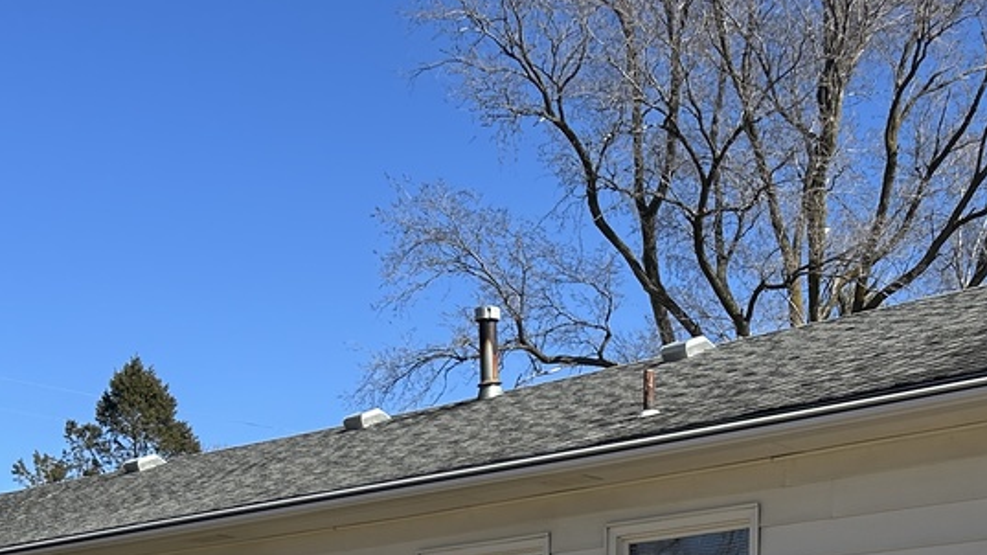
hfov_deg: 27.8
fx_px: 1989
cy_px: 687
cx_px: 581
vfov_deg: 15.3
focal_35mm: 76
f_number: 1.5
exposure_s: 1/3571
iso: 50
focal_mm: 5.7
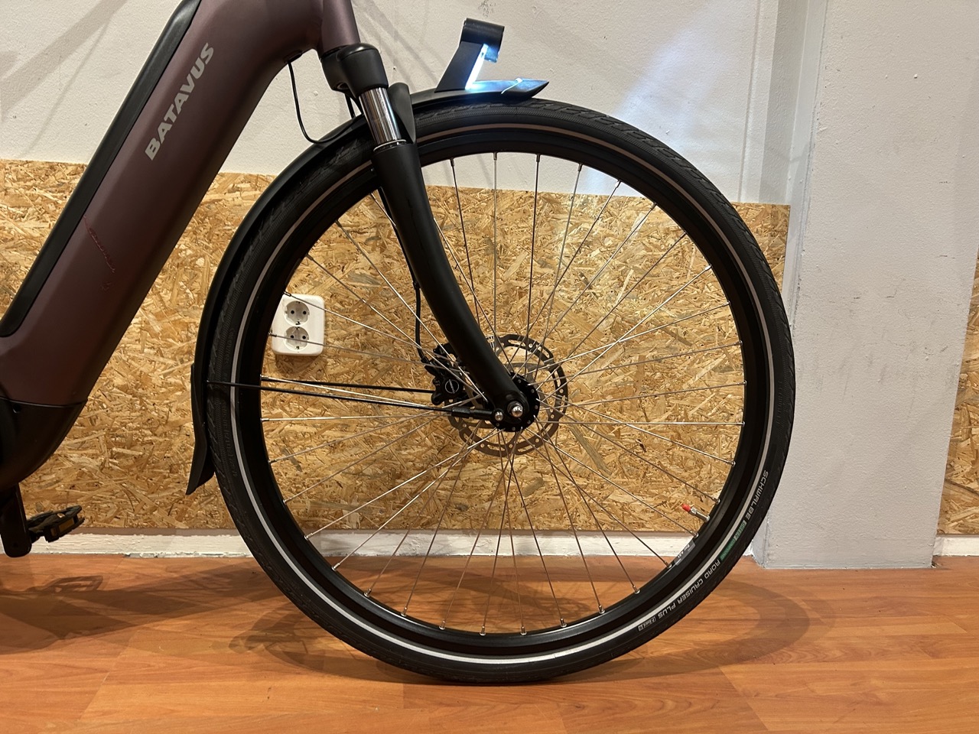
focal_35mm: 26
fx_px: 735
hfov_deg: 67.3
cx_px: 490
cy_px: 367
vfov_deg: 53.1
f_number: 1.5
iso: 160
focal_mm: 5.7
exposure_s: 1/50
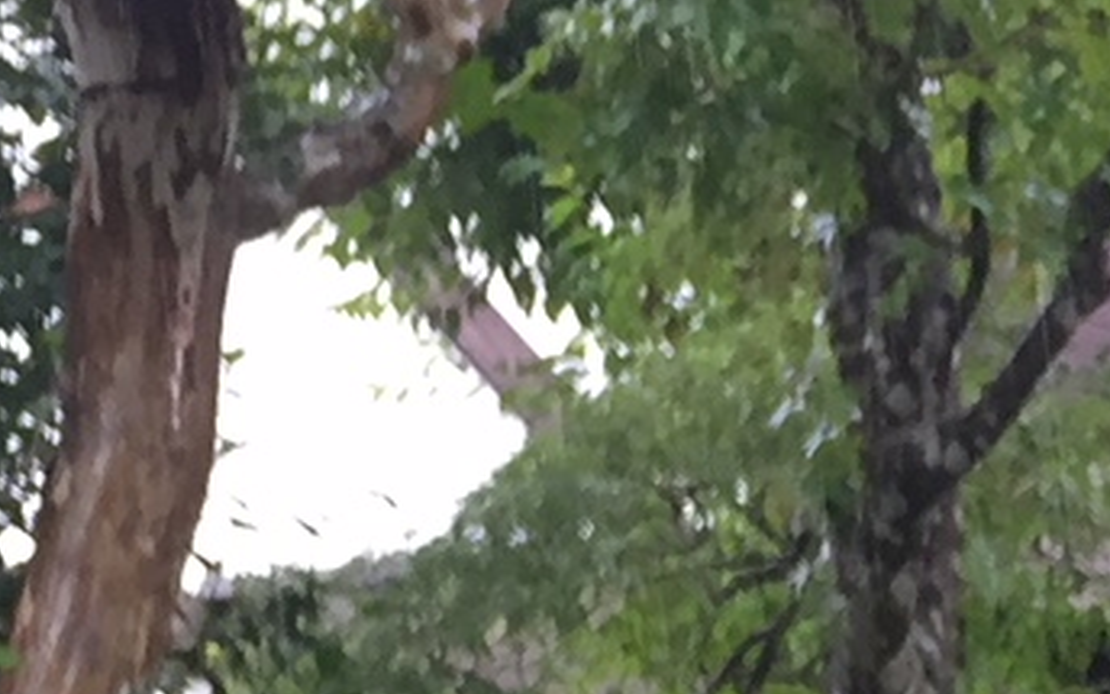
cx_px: 1226
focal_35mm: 146
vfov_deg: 8.3
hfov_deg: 14.0
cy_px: 1607
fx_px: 4417
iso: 32
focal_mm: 4.15
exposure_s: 1/40
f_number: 2.2
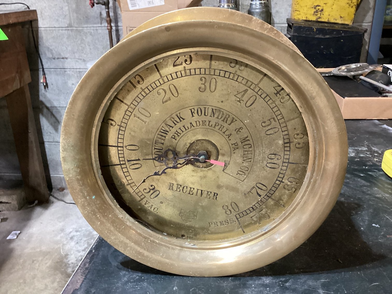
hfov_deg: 58.3
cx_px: 196
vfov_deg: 45.4
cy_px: 147
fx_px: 351
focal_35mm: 31
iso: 400
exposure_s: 1/40
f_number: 2.4
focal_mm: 3.3
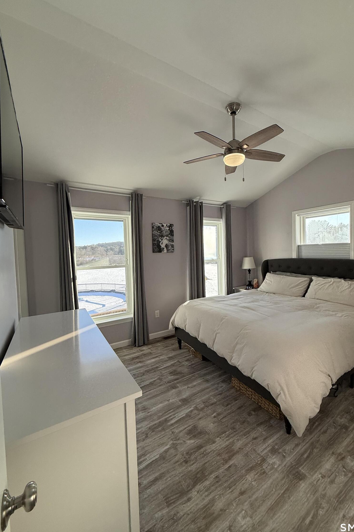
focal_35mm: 15
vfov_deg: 100.4
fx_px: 221
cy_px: 263
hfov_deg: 77.0
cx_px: 198
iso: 64
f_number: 2.2
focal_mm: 2.22
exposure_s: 1/194
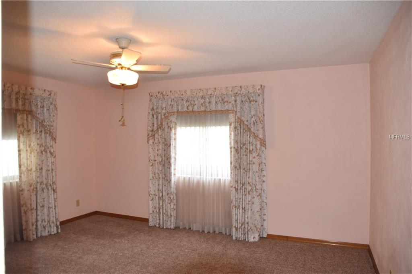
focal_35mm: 24
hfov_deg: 73.8
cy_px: 137
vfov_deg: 53.1
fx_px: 275
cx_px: 206
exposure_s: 1/60
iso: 800
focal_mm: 16
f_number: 4
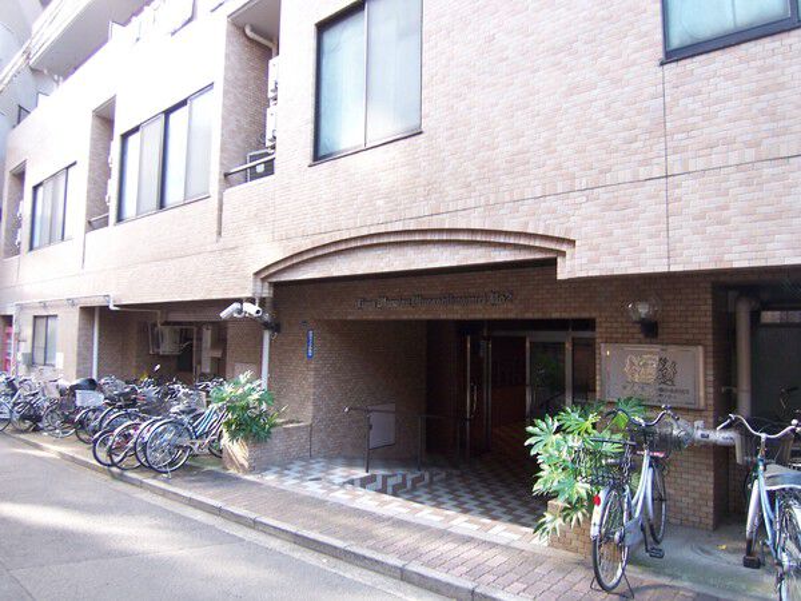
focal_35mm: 23
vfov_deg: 58.9
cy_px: 300
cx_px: 400
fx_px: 532
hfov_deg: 73.9
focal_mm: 3.8
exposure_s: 1/30
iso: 64
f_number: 2.8
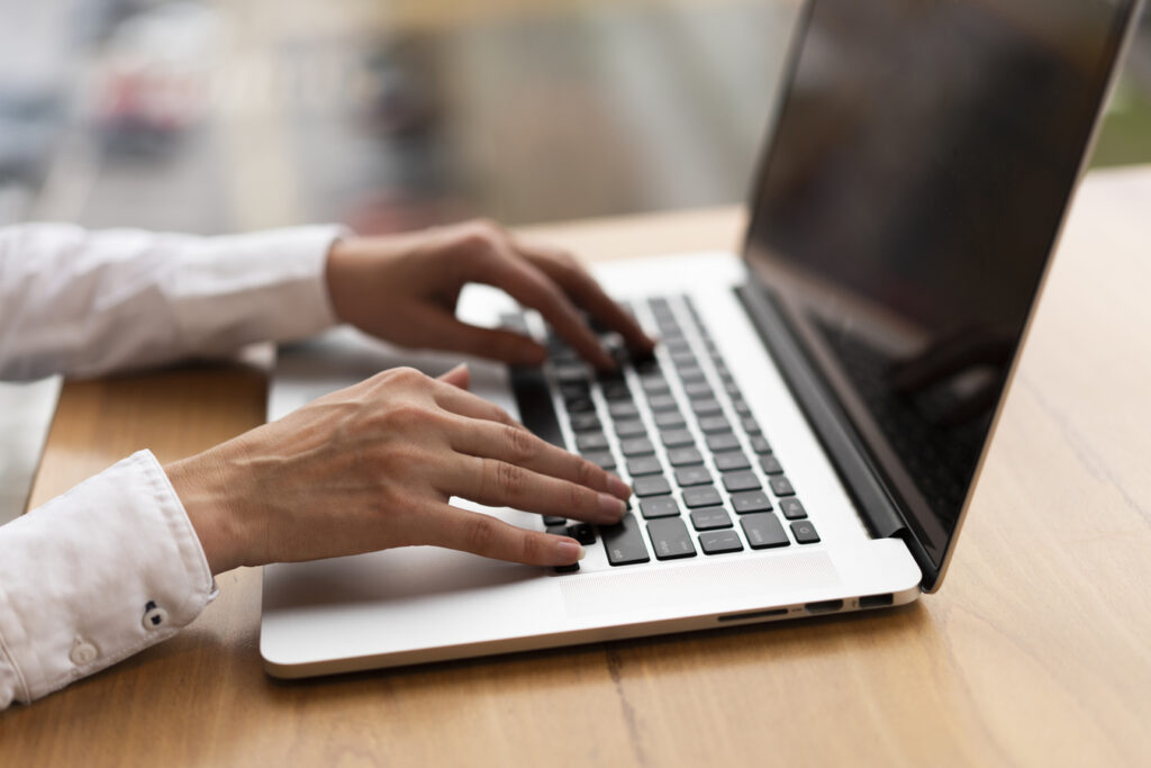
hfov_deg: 36.2
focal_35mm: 55
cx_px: 576
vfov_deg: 24.6
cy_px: 384
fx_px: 1759
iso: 250
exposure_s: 1/125
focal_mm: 55
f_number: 2
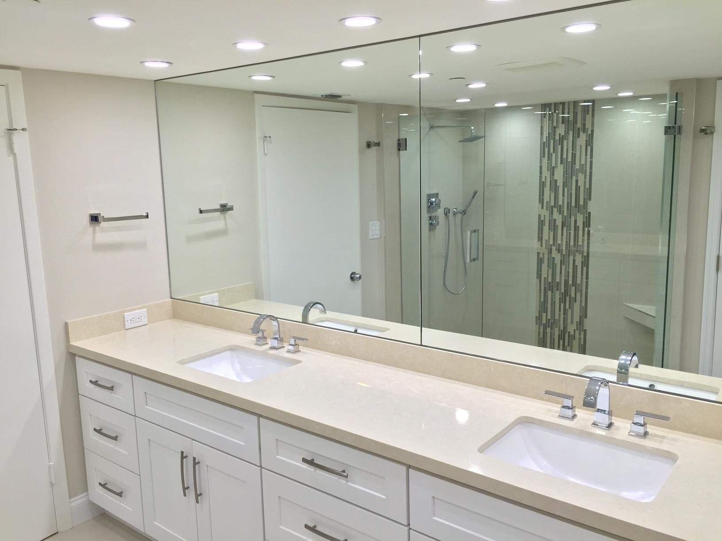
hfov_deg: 61.7
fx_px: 605
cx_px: 361
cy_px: 270
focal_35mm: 29
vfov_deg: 48.2
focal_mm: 4.15
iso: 40
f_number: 2.2
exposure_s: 1/30
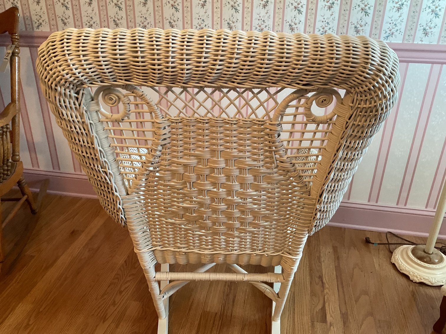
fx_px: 374
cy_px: 167
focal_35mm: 29
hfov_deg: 61.7
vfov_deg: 48.2
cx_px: 223
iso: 125
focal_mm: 3
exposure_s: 1/60
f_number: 1.8
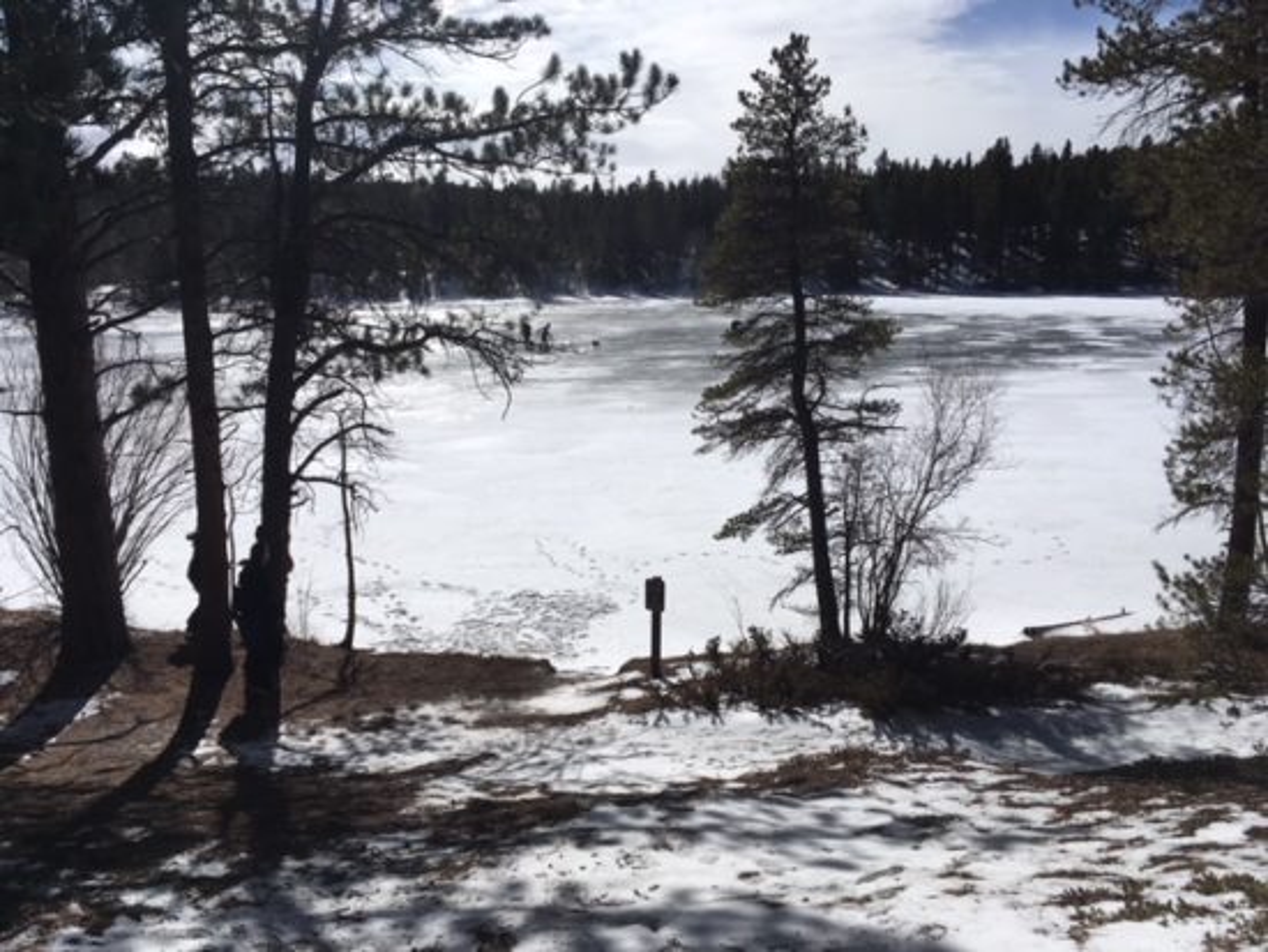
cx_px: 634
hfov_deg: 61.6
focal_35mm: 29
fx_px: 1063
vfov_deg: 48.3
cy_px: 476
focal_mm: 4.15
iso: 25
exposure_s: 1/5917
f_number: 2.2
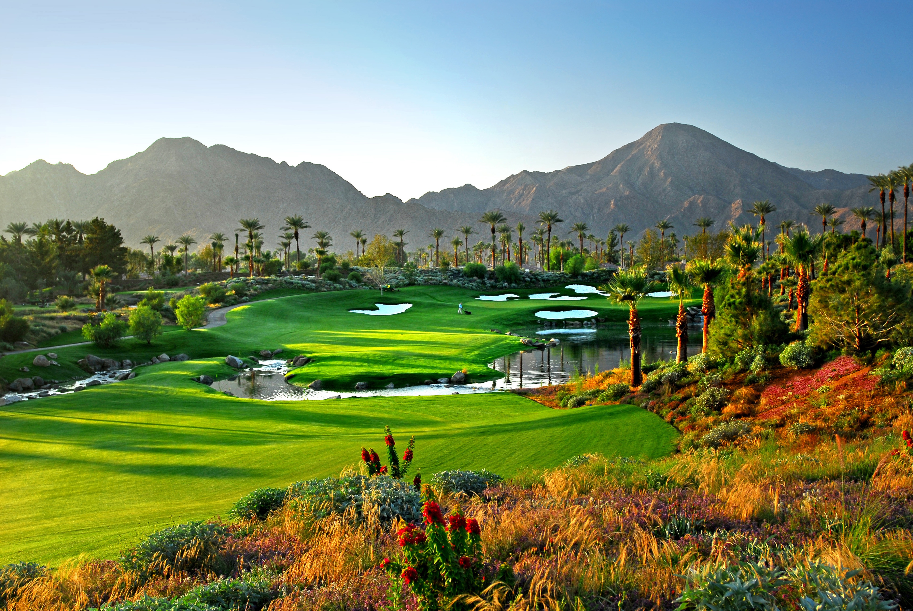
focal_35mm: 36
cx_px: 456
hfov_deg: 53.1
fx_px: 914
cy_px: 306
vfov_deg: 37.0
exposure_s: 1/80
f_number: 4.5
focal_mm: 24
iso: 100
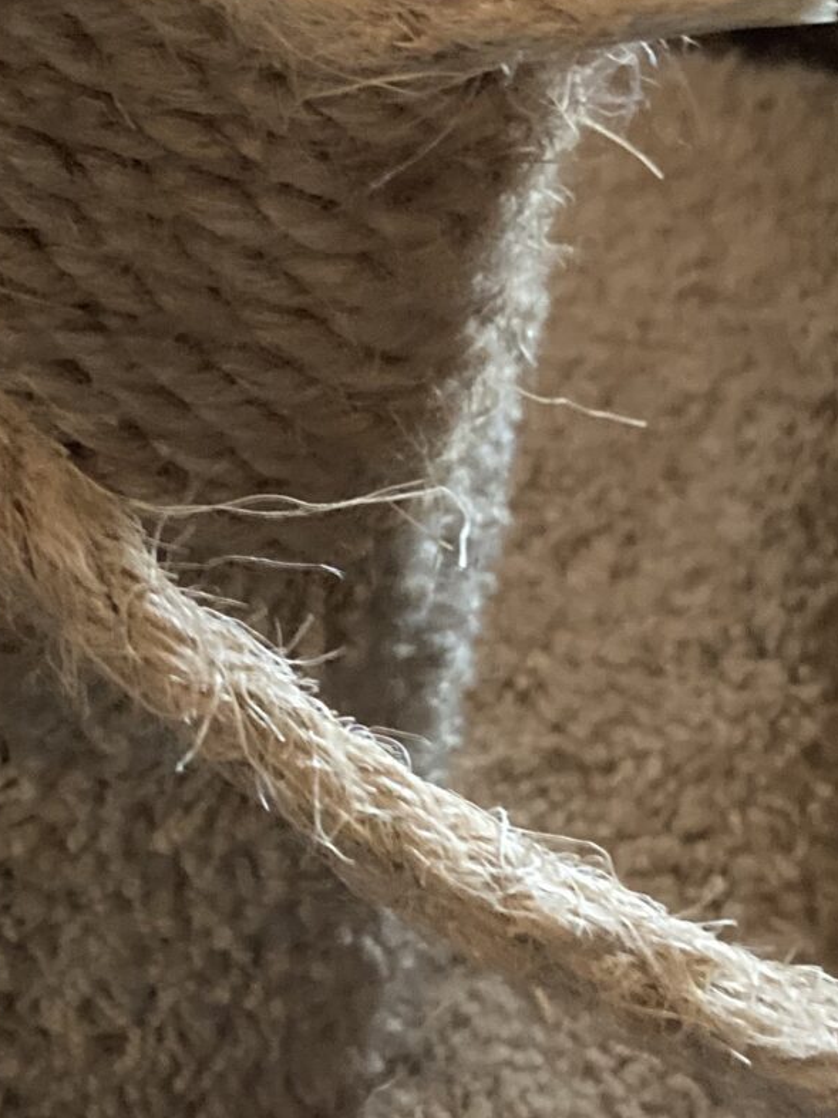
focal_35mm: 73
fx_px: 2358
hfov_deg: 19.8
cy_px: 549
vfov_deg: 26.7
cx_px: 95
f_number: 1.8
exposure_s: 1/20
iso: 640
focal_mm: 3.99
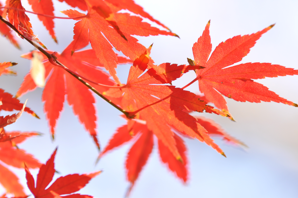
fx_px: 2237
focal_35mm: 271
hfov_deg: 7.6
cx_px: 161
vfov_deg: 5.1
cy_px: 94
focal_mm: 155
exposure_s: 1/200
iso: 200
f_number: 5
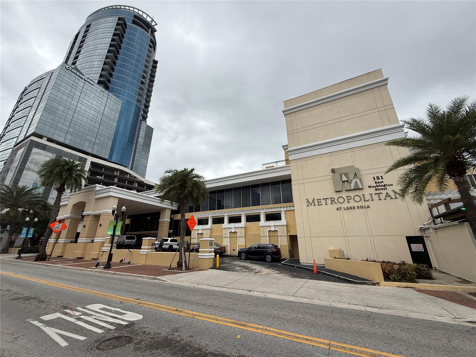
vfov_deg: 85.7
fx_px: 193
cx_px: 238
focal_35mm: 14
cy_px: 178
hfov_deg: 102.1
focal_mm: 2.22
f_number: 2.2
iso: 50
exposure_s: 1/888
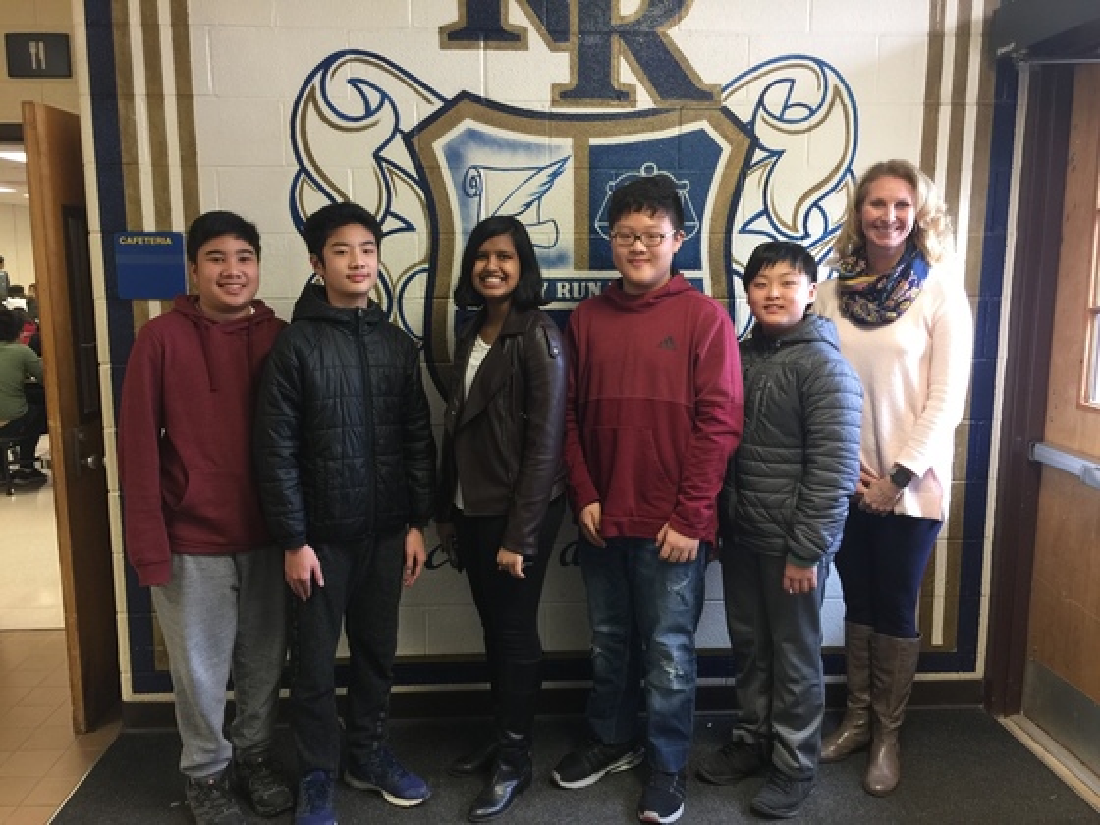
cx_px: 550
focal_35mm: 29
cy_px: 412
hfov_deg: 61.7
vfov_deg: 48.2
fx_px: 922
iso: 80
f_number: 2.2
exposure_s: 1/15
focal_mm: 4.15
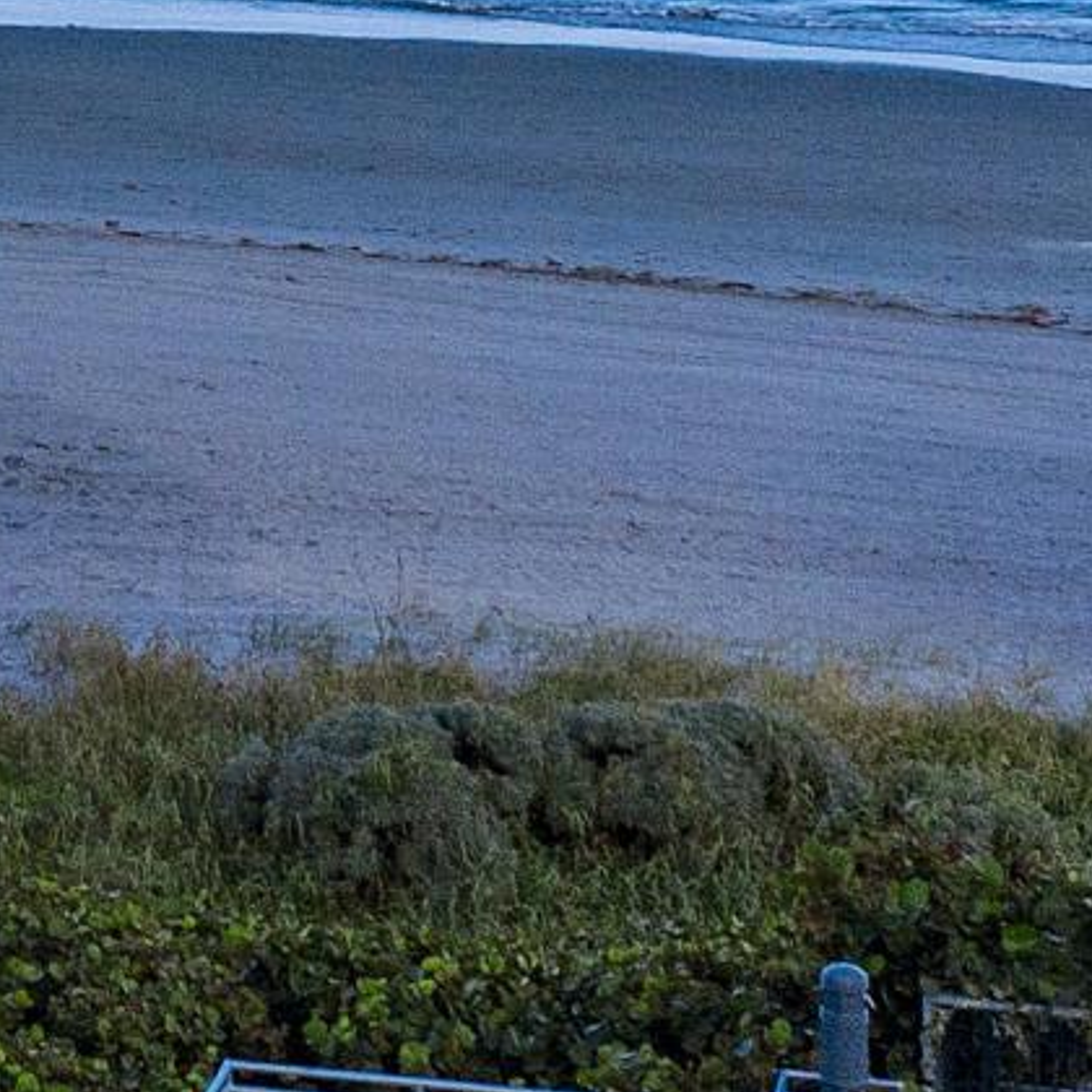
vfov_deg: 9.6
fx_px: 6067
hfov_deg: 9.9
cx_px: -619
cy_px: -1050
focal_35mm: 170
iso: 100
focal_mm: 10.26
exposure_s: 1/640
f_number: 6.3
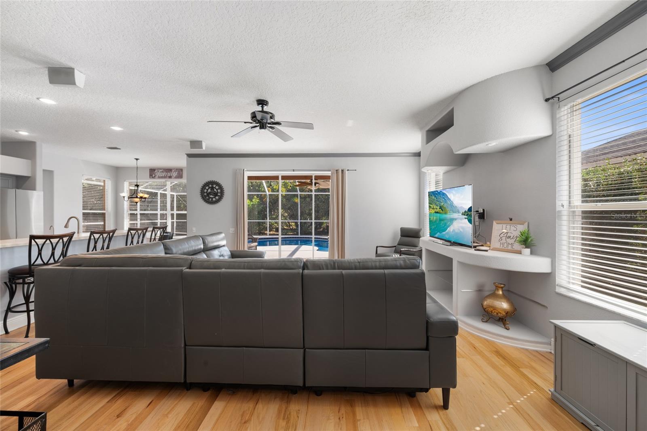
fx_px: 252
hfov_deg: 104.2
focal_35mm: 14
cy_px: 216
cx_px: 324
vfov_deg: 81.2
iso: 250
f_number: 9
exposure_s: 1/3
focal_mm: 14
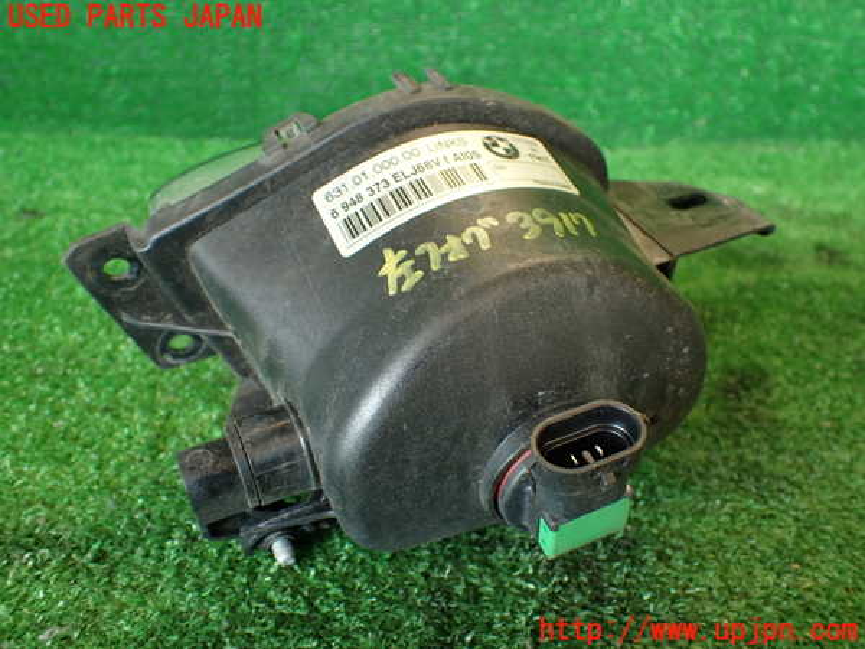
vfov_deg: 44.2
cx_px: 432
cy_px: 324
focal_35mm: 32
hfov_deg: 56.8
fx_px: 800
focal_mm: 5.79
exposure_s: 1/40
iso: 200
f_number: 2.4
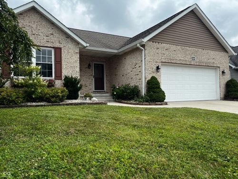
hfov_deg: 67.3
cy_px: 90
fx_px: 179
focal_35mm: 26
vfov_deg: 53.1
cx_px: 119
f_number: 1.6
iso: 50
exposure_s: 1/2309
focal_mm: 5.1
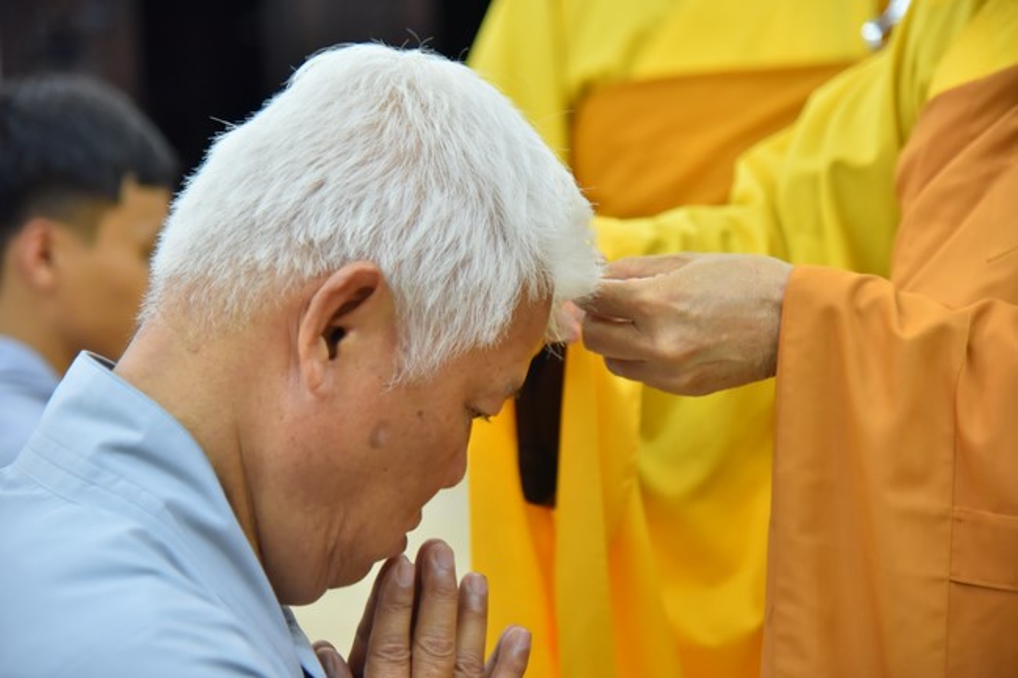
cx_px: 509
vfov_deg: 16.1
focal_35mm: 85
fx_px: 2403
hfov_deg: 23.9
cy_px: 339
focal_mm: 85
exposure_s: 1/80
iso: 1600
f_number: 4
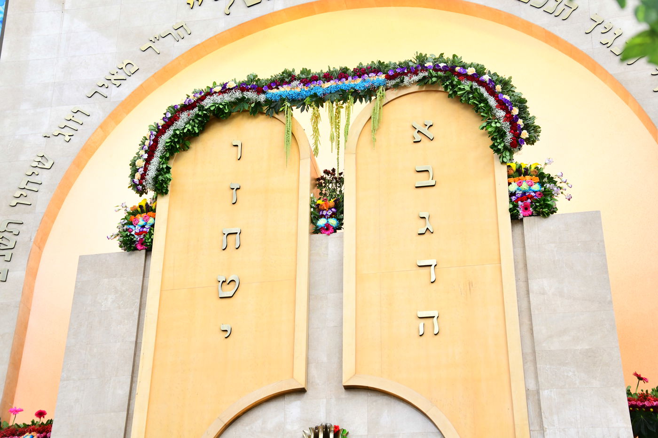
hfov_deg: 32.4
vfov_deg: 21.9
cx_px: 329
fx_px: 1133
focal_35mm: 62
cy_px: 219
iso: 800
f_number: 5.6
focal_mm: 62
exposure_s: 1/125
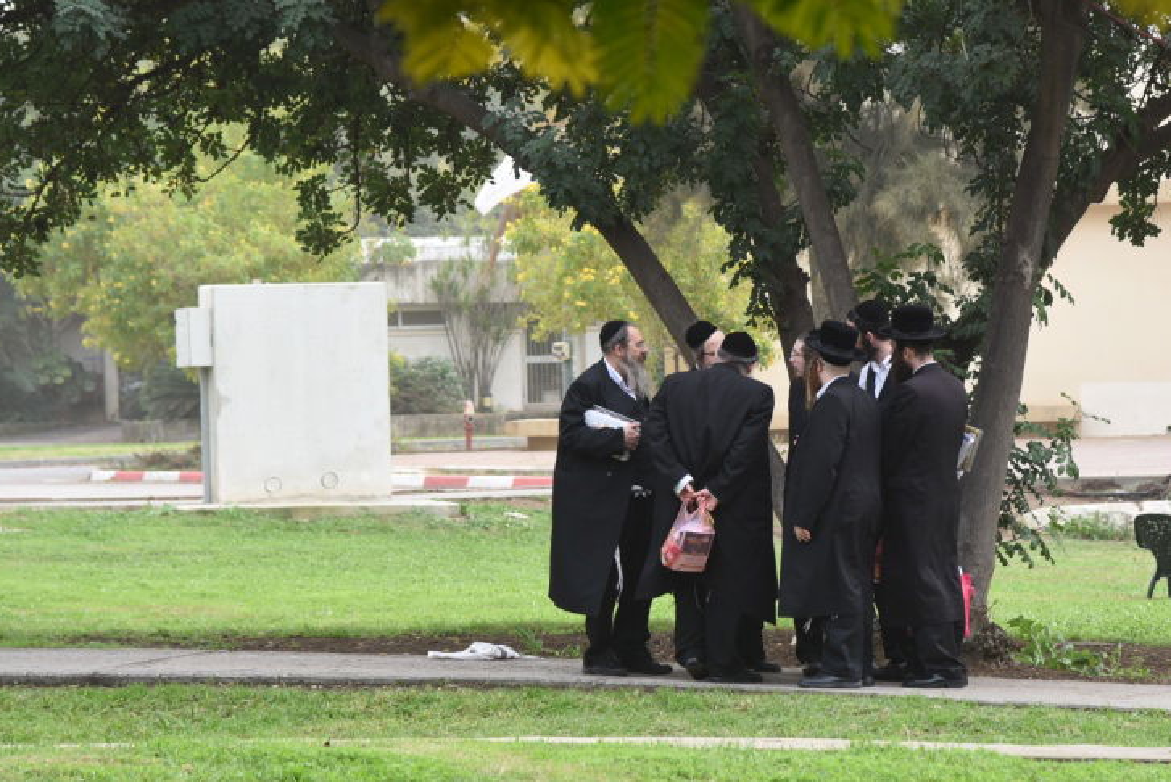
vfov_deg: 8.1
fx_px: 5498
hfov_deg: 12.1
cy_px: 381
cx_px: 747
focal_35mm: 169
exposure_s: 1/125
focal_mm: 120
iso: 200
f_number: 5.6
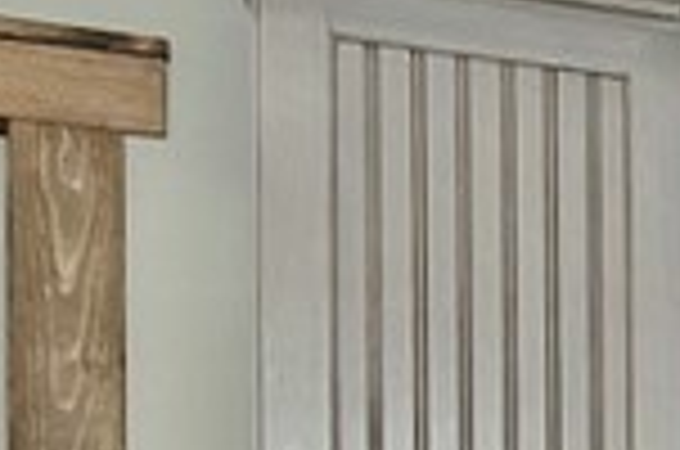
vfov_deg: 12.7
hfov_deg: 10.5
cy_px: 650
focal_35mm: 102
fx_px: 1923
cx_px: 2198
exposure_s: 1/30
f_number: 8
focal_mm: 10
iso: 400
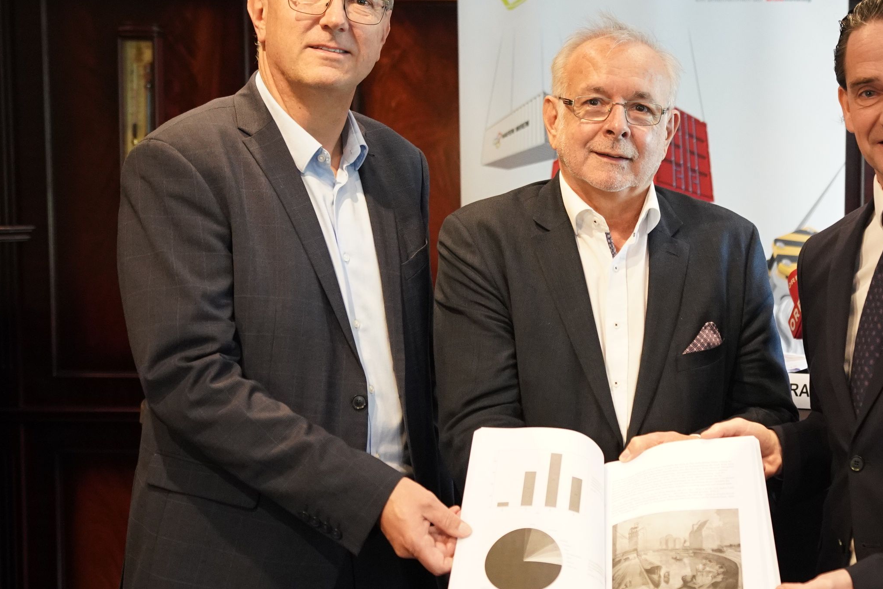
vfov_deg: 21.6
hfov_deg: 31.5
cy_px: 278
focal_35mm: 63
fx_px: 1545
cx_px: 614
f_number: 2.8
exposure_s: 1/125
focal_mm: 32
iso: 3200
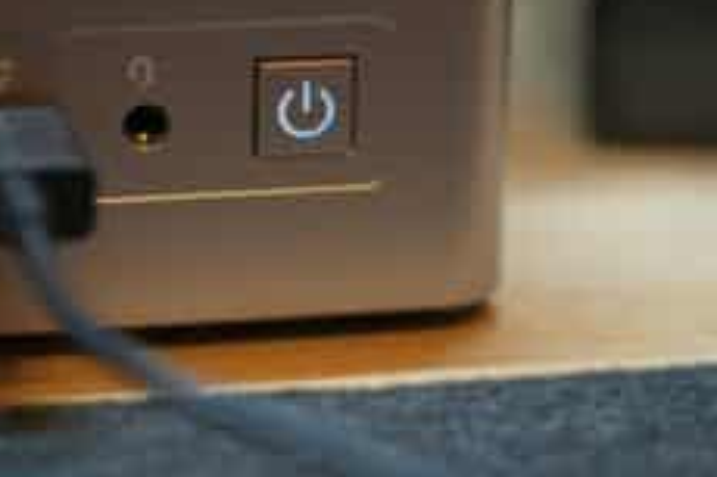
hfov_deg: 11.6
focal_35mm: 178
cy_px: 87
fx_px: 3543
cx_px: 306
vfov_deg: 7.7
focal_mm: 105
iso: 1250
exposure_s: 1/125
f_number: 4
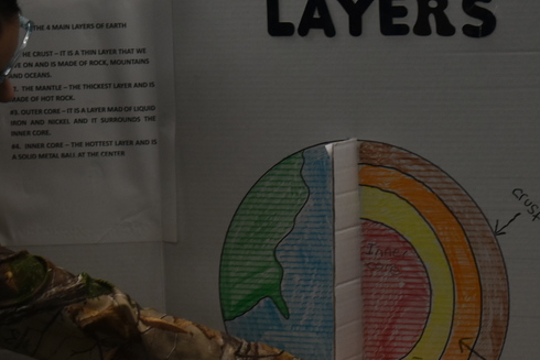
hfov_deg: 14.5
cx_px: 354
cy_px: 157
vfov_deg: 9.7
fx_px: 2116
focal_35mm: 141
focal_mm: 45
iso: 800
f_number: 5
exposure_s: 1/160
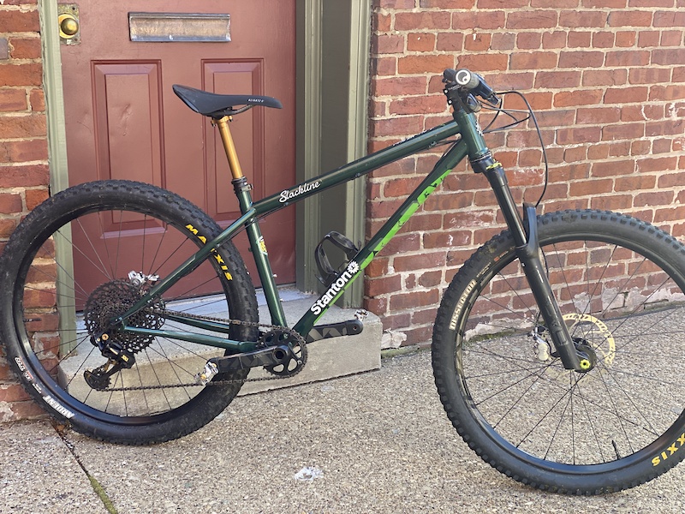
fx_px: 1029
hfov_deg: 36.8
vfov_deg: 28.0
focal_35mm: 52
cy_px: 257
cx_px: 342
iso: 40
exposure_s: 1/122
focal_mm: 6
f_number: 2
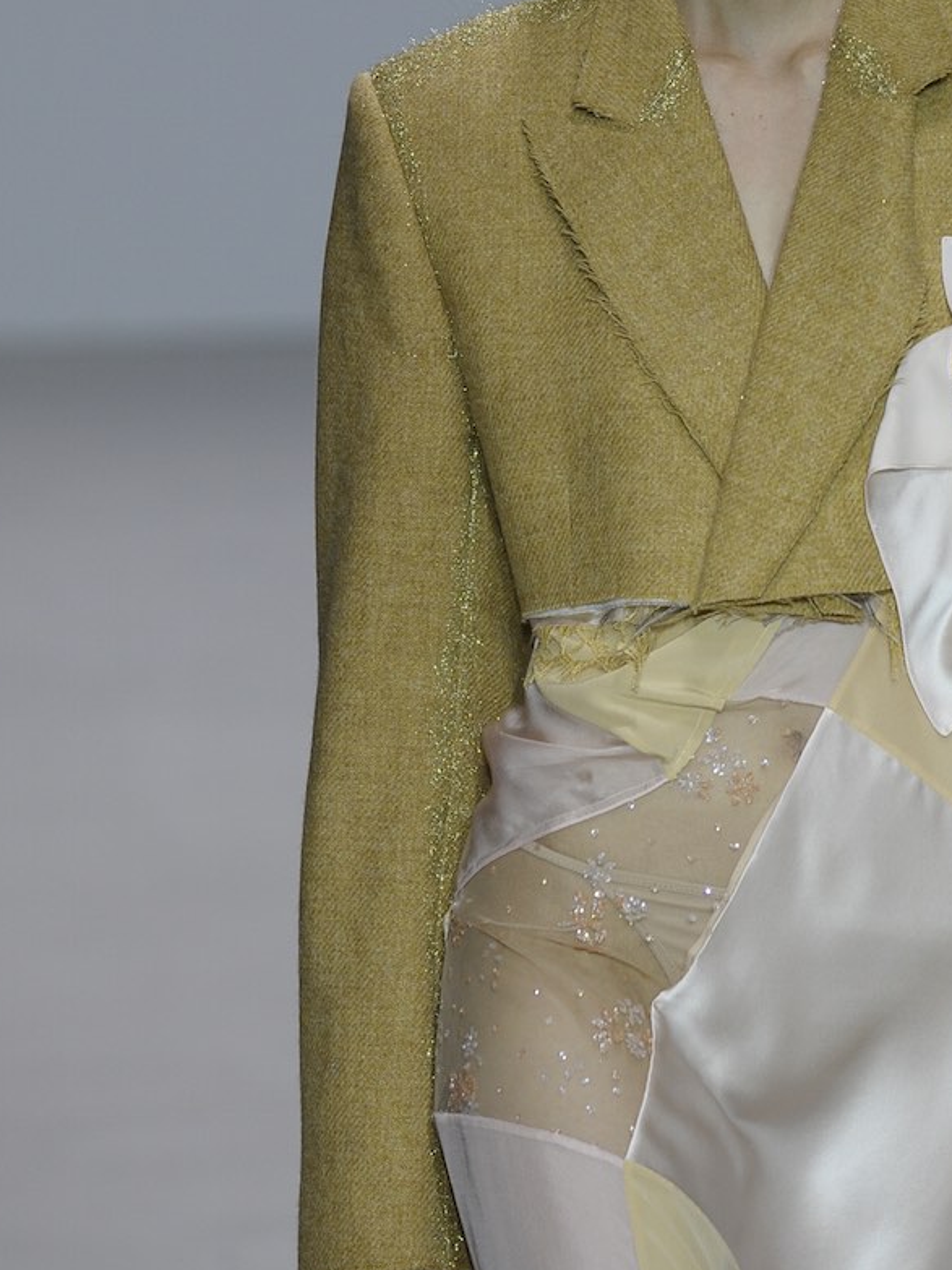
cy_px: 401
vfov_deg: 5.4
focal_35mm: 369
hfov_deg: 4.0
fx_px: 13535
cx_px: 735
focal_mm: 200
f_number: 5
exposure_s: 1/500
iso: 1000
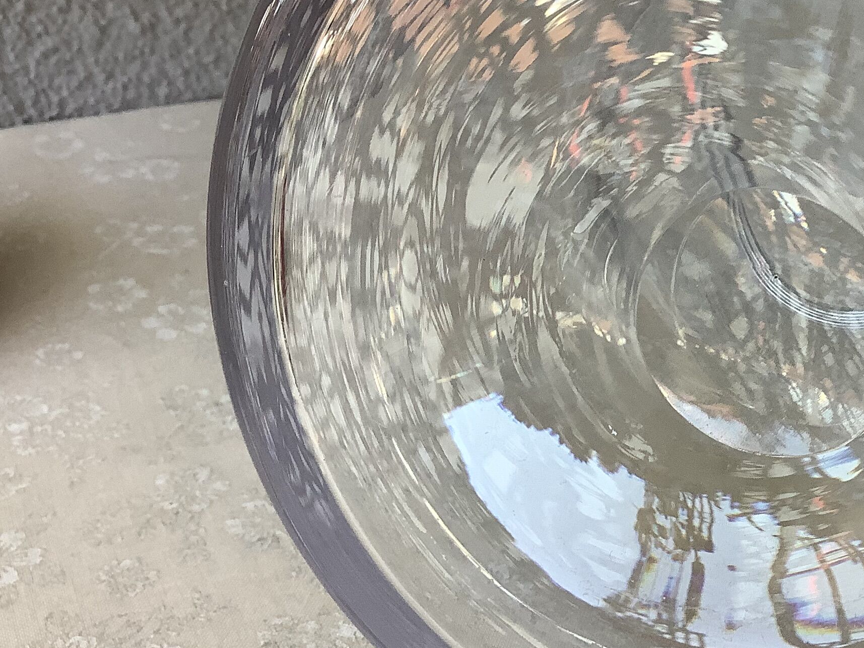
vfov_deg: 24.8
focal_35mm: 59
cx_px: 774
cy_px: 327
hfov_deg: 31.2
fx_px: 1473
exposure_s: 1/60
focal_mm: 3.3
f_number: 2.4
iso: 50
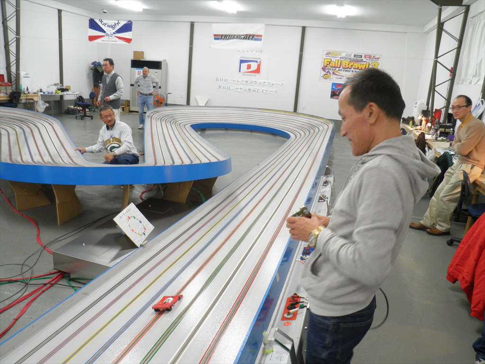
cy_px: 182
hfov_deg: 63.4
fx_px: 392
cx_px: 242
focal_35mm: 28
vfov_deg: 49.7
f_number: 3.2
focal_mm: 5
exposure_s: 1/15
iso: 200
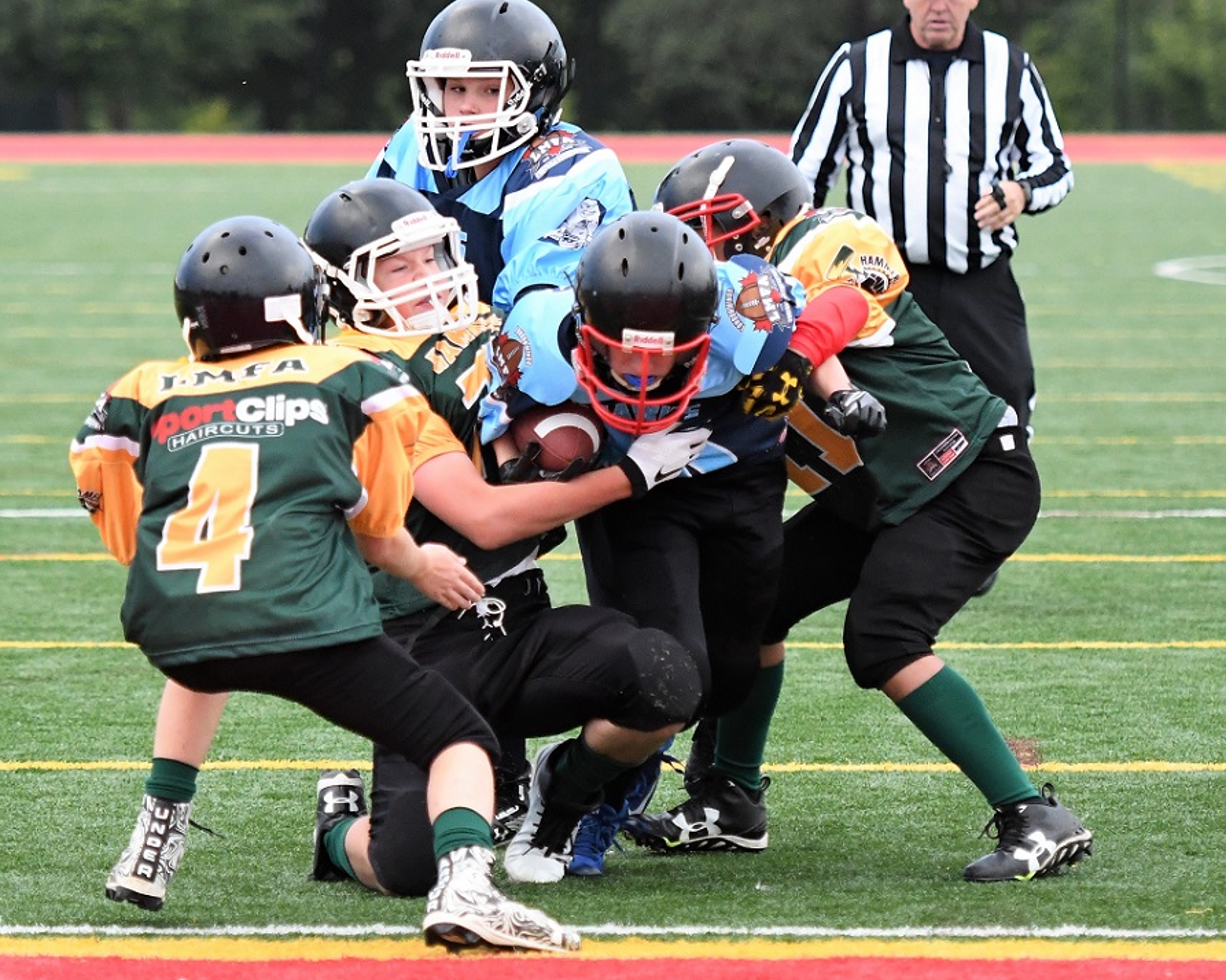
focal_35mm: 204
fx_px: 7400
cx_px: 559
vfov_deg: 7.6
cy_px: 489
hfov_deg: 9.5
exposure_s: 1/1000
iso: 2200
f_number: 2.8
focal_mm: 120
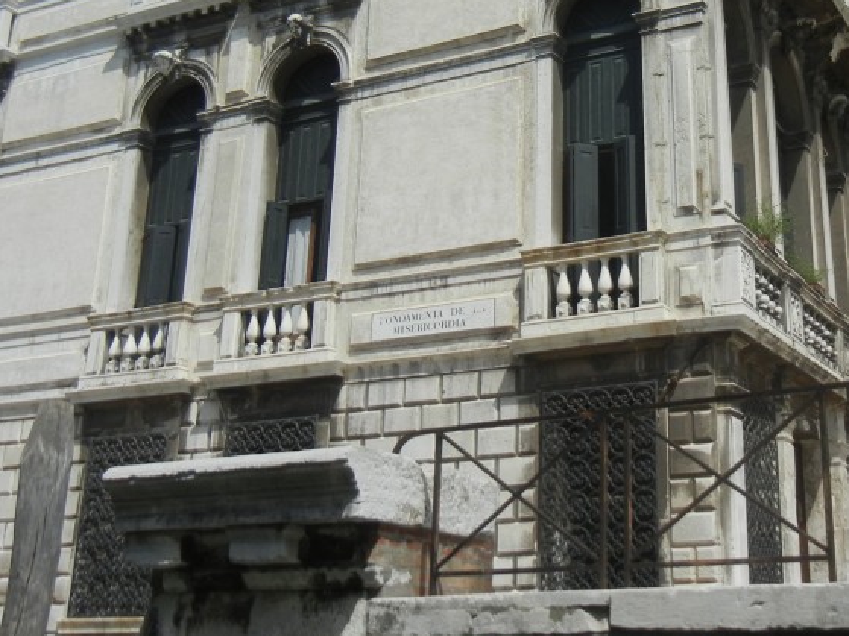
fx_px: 1349
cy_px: 161
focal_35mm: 55
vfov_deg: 26.2
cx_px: 601
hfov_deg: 34.4
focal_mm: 5.4
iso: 160
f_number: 7
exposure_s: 1/592
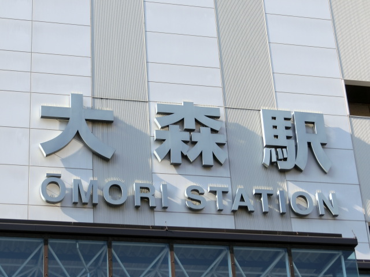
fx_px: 994
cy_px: 138
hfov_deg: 21.1
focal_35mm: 93
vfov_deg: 15.9
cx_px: 185
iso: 80
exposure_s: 1/160
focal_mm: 16.5
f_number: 5.6
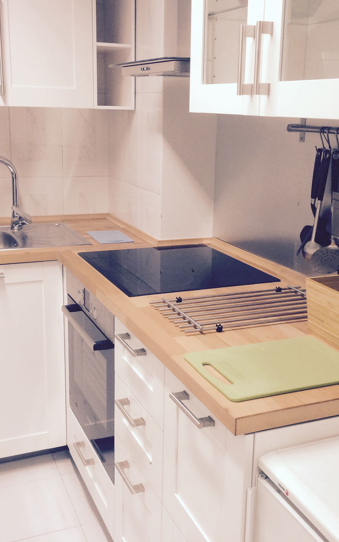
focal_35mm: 42
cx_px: 182
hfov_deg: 30.5
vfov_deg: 47.2
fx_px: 621
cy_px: 268
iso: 64
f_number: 2.2
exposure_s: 1/33
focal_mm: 4.15
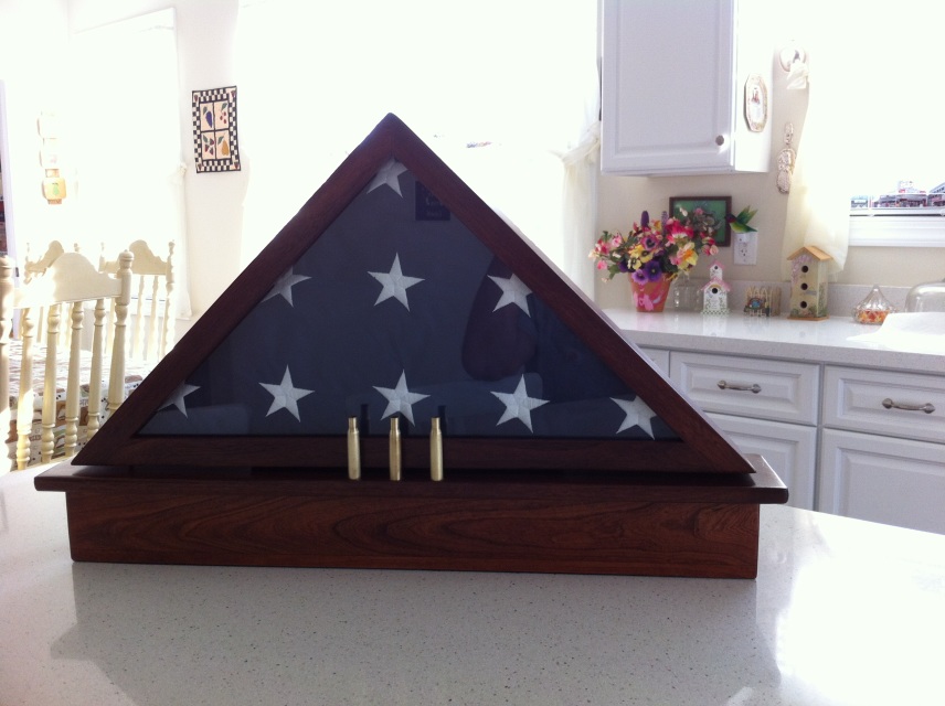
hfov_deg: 52.7
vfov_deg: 40.6
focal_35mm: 35
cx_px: 472
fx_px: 954
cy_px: 353
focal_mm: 3.85
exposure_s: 1/40
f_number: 2.8
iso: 100
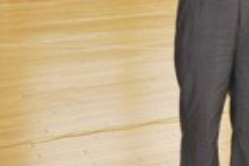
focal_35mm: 119
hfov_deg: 15.5
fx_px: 823
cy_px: -68
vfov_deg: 11.1
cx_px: 401
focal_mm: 35
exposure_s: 1/60
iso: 200
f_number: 5
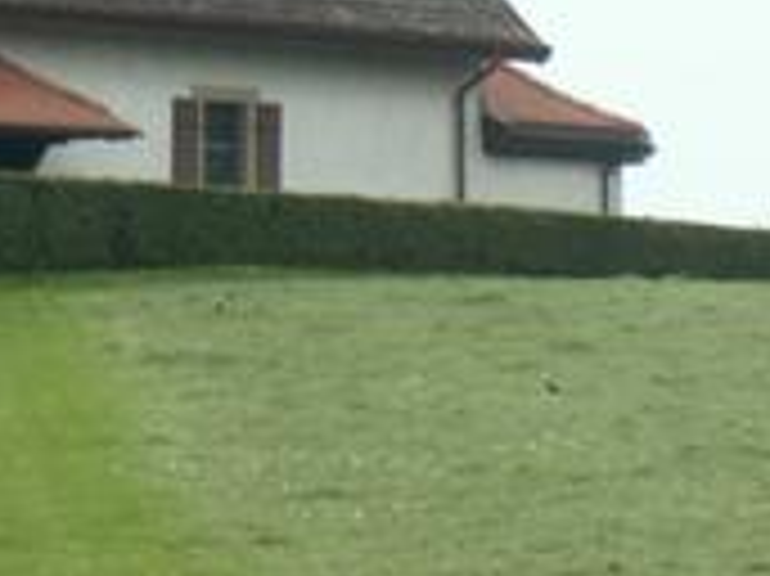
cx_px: -149
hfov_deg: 6.5
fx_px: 6757
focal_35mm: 304
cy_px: -382
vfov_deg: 4.8
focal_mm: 13.49
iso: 50
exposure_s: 1/80
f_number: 8
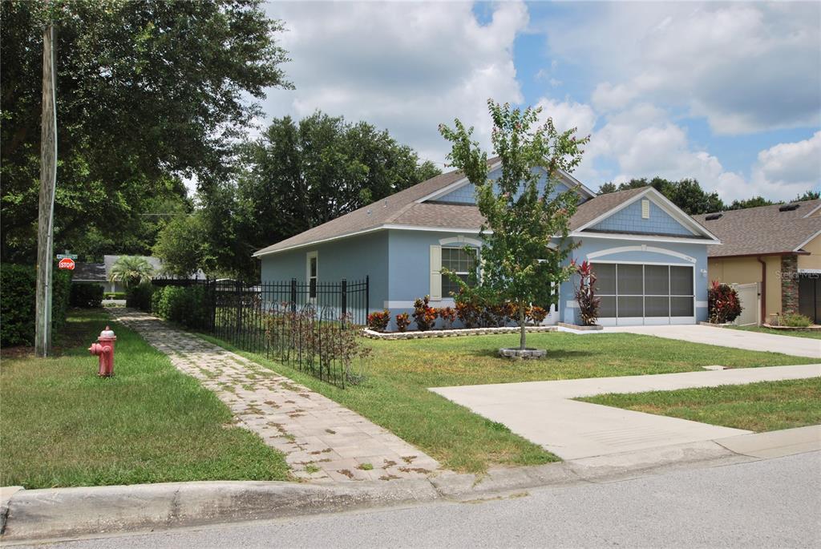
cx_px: 410
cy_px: 274
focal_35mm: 28
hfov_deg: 64.5
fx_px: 651
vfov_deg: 45.8
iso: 100
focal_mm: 19
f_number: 11
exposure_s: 1/200
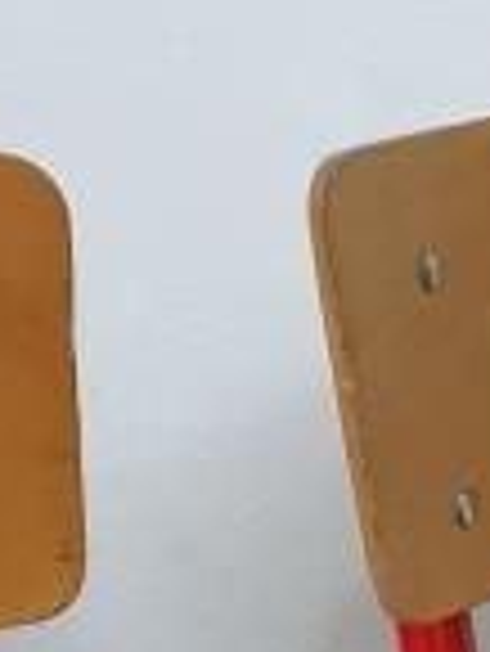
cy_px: 1538
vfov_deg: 9.6
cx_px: 342
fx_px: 3449
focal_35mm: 183
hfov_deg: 8.1
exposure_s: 1/25
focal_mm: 4.3
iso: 320
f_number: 1.5
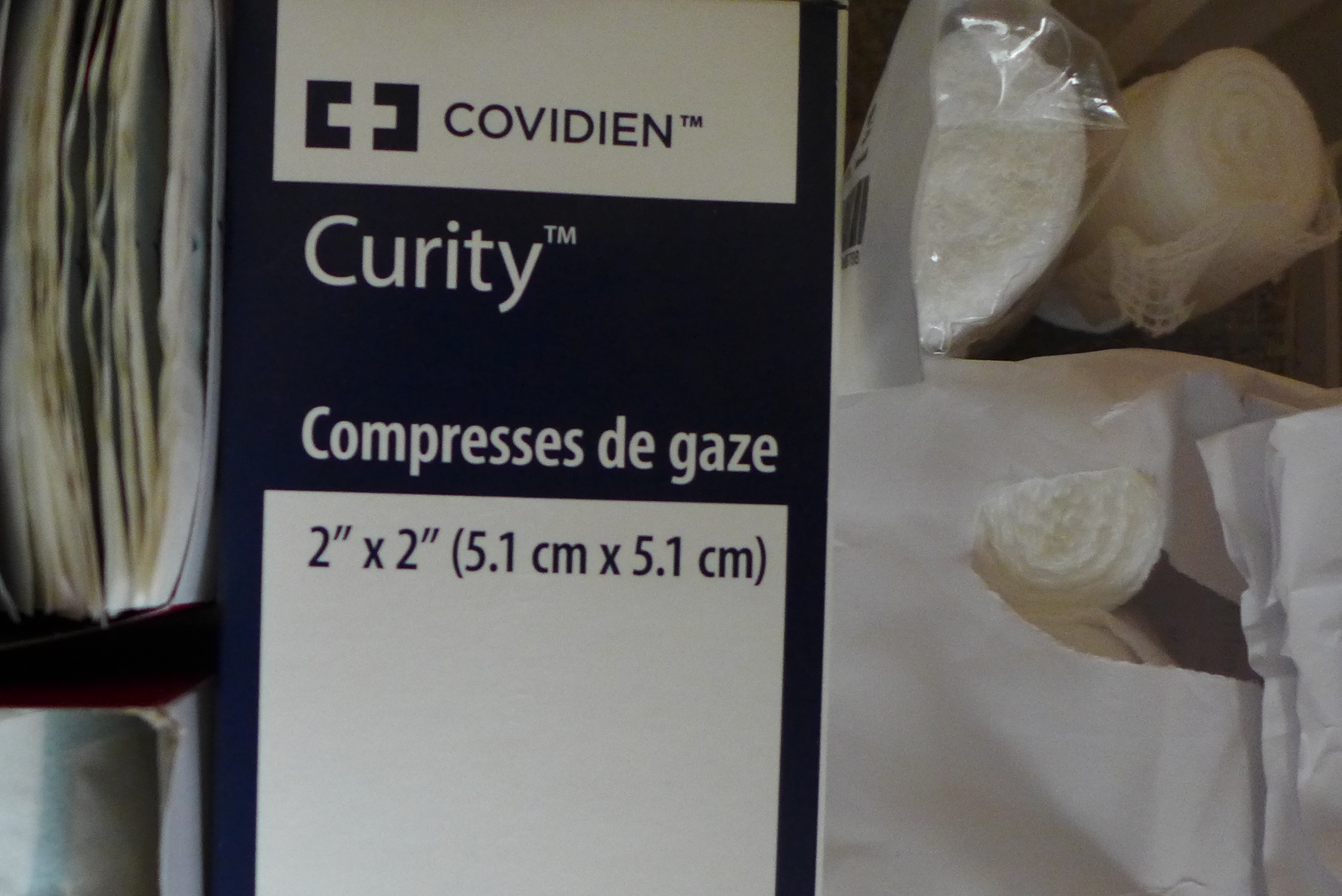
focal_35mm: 37
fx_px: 1380
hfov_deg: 51.5
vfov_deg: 35.6
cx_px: 540
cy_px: 594
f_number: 1.4
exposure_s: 1/60
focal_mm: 4.7
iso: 500
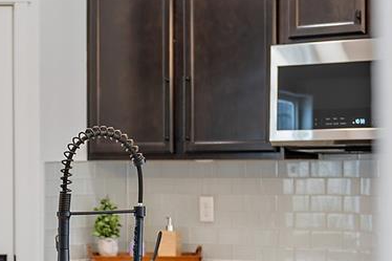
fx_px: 1252
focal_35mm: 115
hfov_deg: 17.1
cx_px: -64
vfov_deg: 11.8
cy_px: 266
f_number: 2.8
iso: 100
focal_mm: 28
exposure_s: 1/30
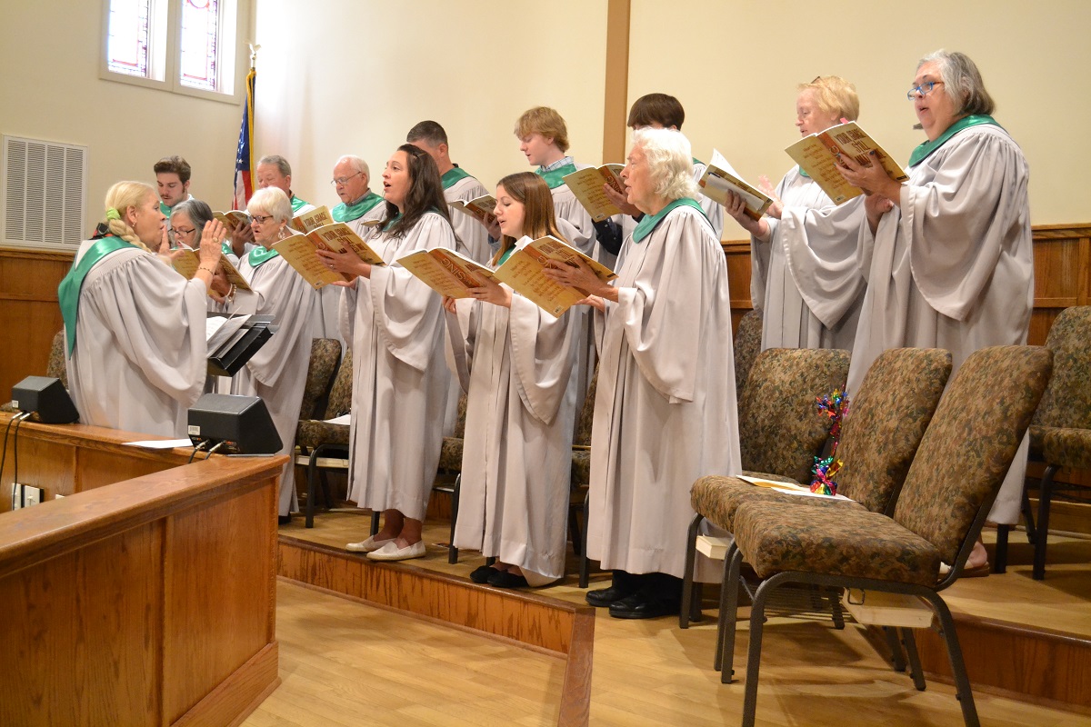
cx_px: 546
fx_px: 1182
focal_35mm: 39
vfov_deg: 34.2
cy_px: 364
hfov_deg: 49.6
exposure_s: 1/60
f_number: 4.2
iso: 2800
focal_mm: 26
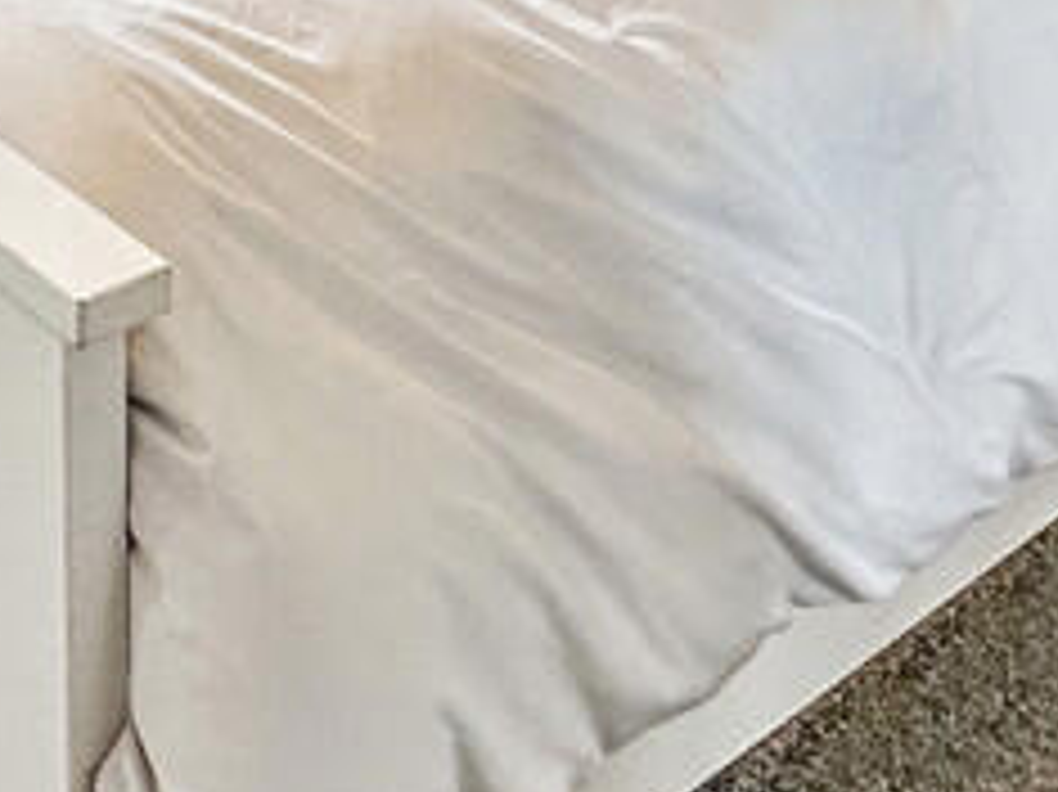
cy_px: -621
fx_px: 1863
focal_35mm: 61
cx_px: -360
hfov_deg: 26.3
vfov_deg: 18.7
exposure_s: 1/100
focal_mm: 2.22
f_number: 2.2
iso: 125
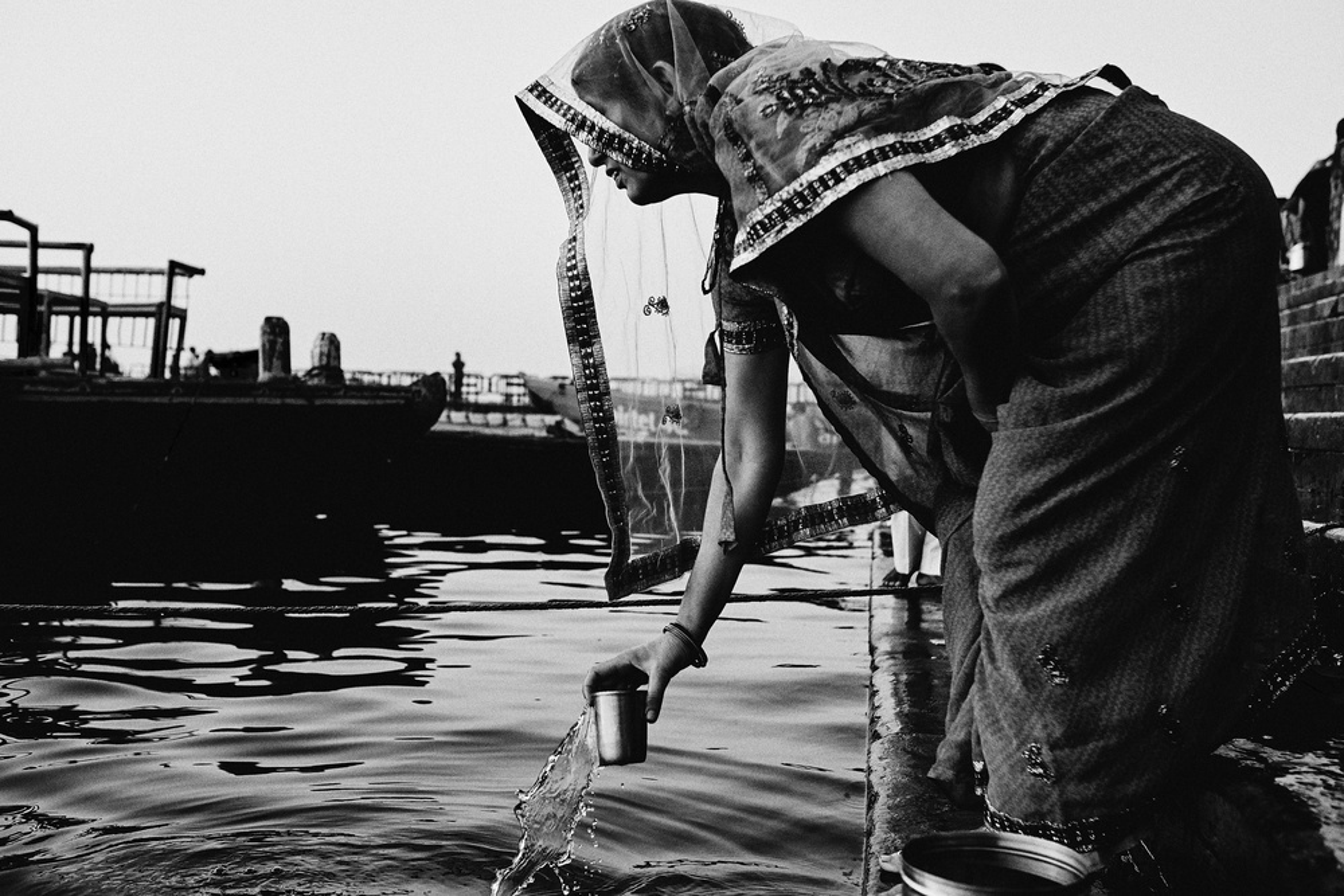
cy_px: 448
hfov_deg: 54.4
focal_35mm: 35
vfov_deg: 37.9
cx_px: 672
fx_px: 1307
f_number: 2.8
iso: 1600
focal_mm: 23
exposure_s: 1/2000
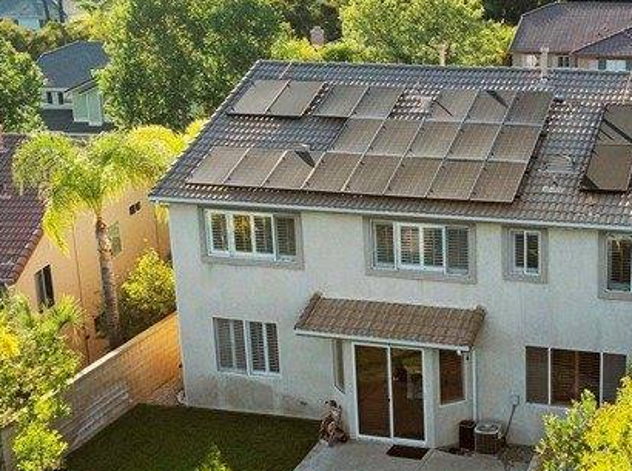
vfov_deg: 24.3
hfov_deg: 31.7
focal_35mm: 60
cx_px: 466
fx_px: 1094
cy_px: 269
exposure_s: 1/3200
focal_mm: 12.29
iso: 420
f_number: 2.8
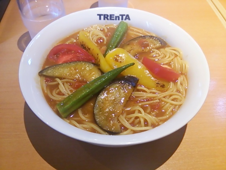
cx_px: 113
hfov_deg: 60.0
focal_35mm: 30
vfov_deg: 46.8
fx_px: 196
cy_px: 85
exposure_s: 1/44
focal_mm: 4.06
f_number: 1.94
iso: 125
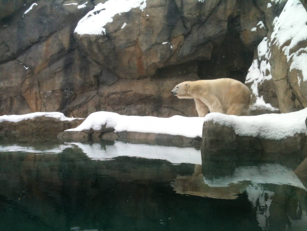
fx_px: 310
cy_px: 116
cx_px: 154
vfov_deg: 40.7
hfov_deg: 52.6
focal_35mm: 35
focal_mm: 3.85
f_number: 2.8
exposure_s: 1/120
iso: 80
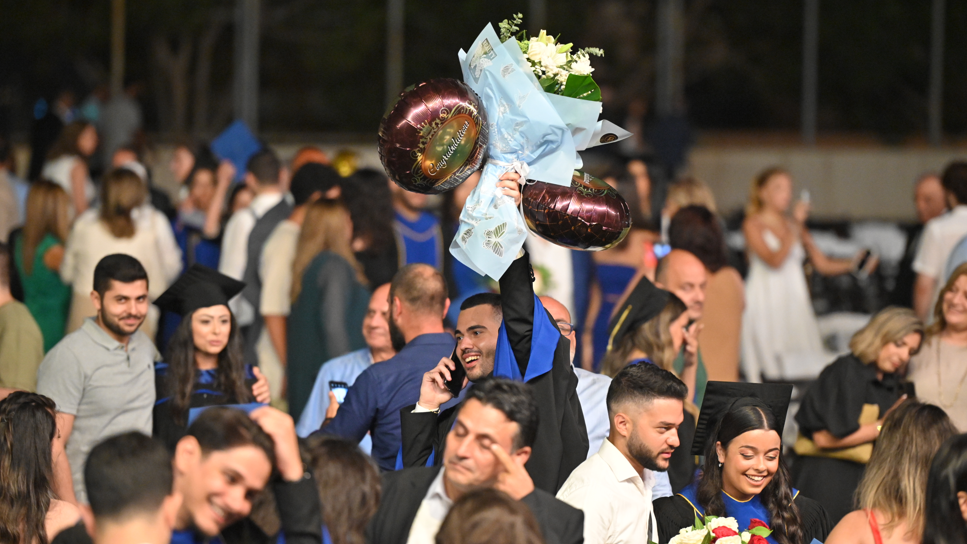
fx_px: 5384
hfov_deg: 10.3
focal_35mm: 210
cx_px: 485
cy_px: 260
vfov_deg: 5.8
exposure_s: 1/200
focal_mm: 200
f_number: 2.8
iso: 6400
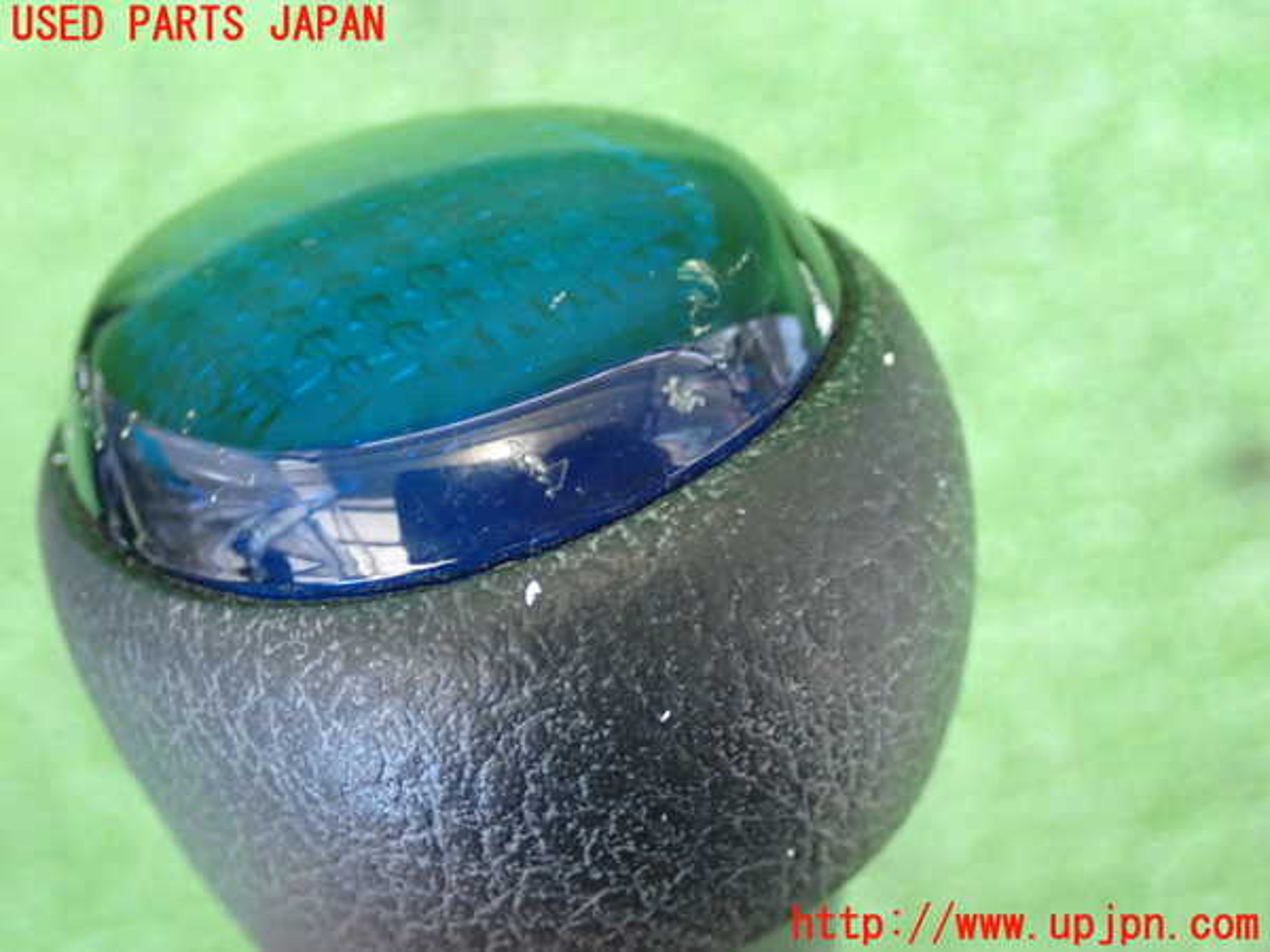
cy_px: 476
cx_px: 635
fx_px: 2275
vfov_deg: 23.7
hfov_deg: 31.2
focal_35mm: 62
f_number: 3.6
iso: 800
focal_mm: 11.09
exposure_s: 1/20
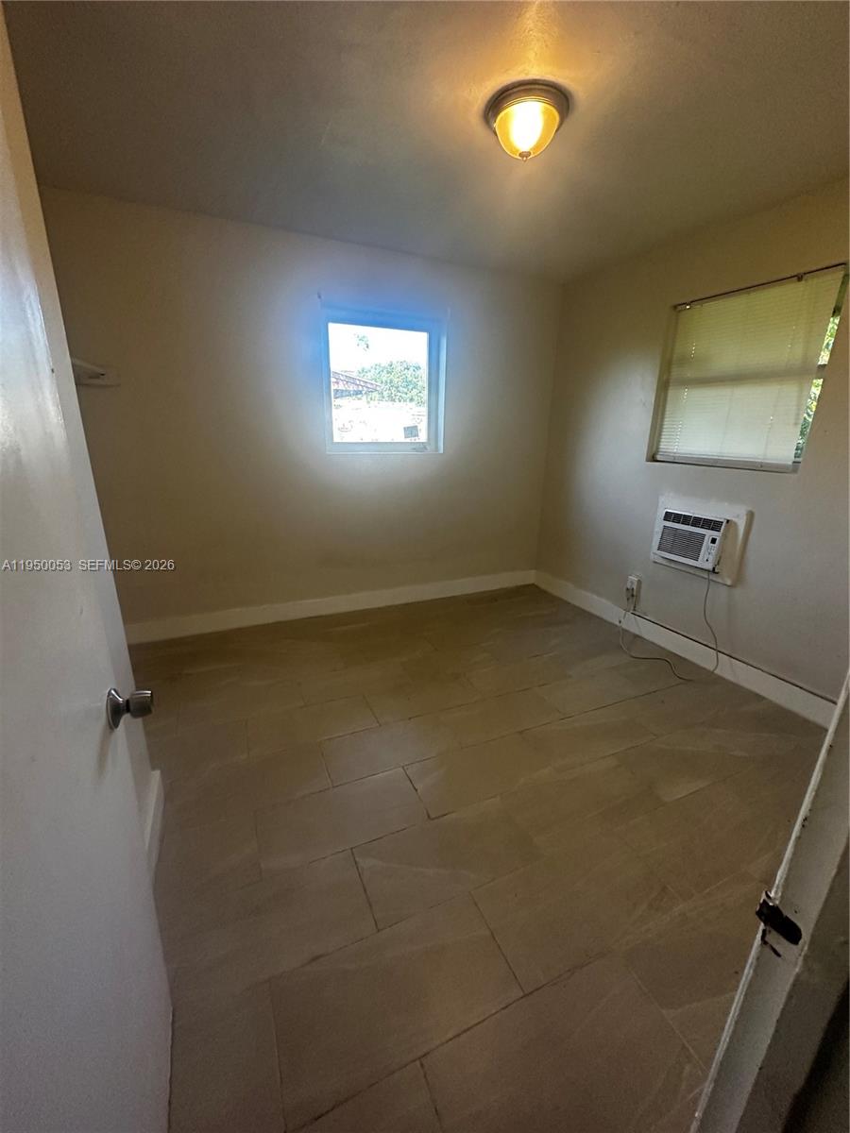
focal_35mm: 14
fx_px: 458
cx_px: 425
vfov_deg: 102.1
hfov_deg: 85.7
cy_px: 566
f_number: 2.2
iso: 320
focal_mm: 2.22
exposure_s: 1/120
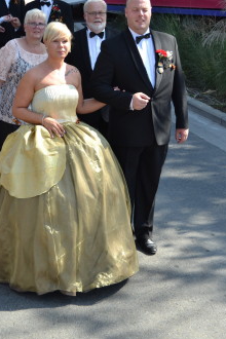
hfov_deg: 16.4
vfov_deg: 24.4
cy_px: 140
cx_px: 92
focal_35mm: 83
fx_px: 782
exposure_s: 1/160
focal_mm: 38
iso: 100
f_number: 6.3
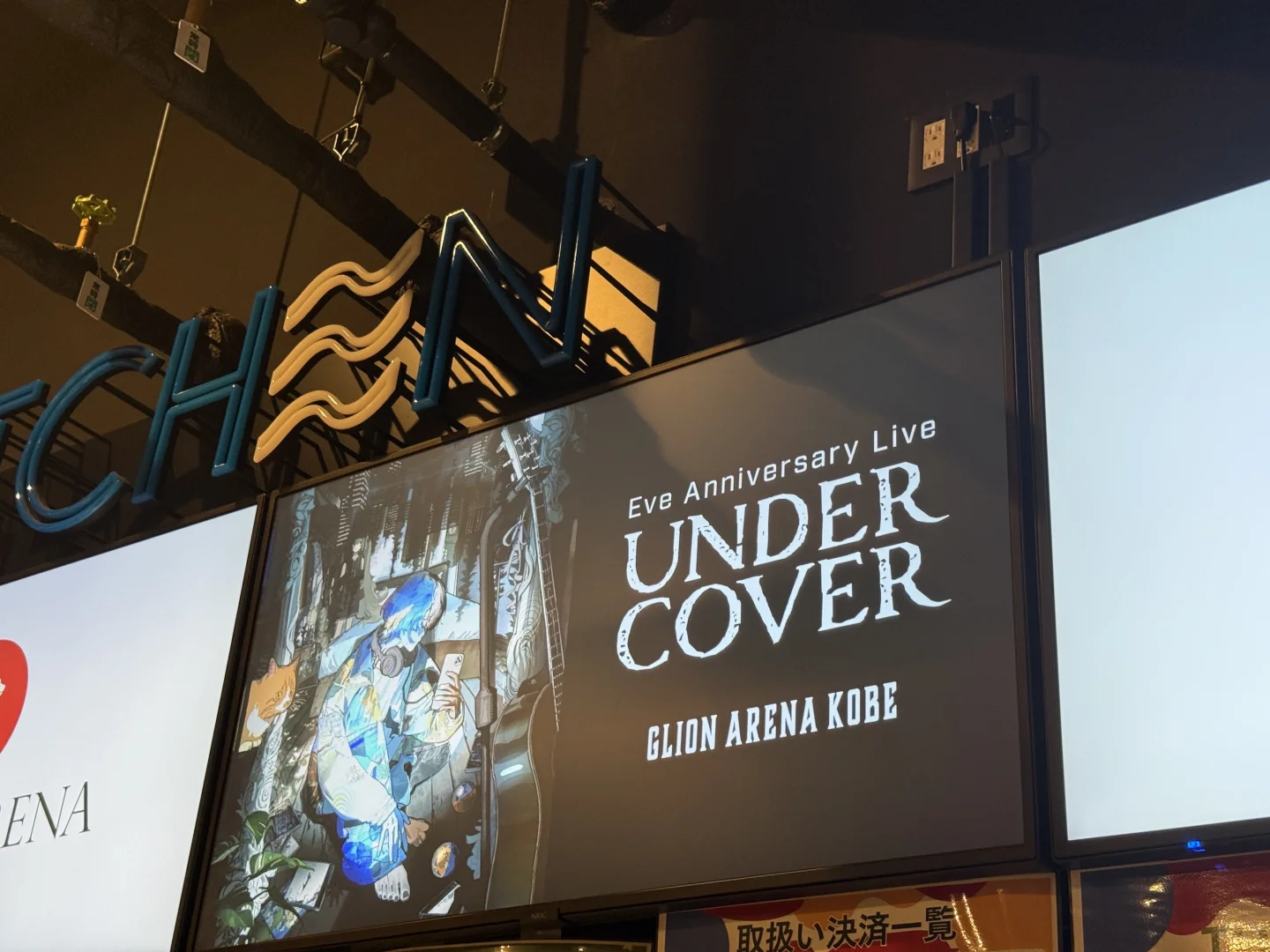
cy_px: 476
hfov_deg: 39.7
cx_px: 635
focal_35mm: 48
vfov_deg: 30.3
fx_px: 1761
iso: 125
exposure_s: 1/60
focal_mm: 6.76
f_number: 1.78
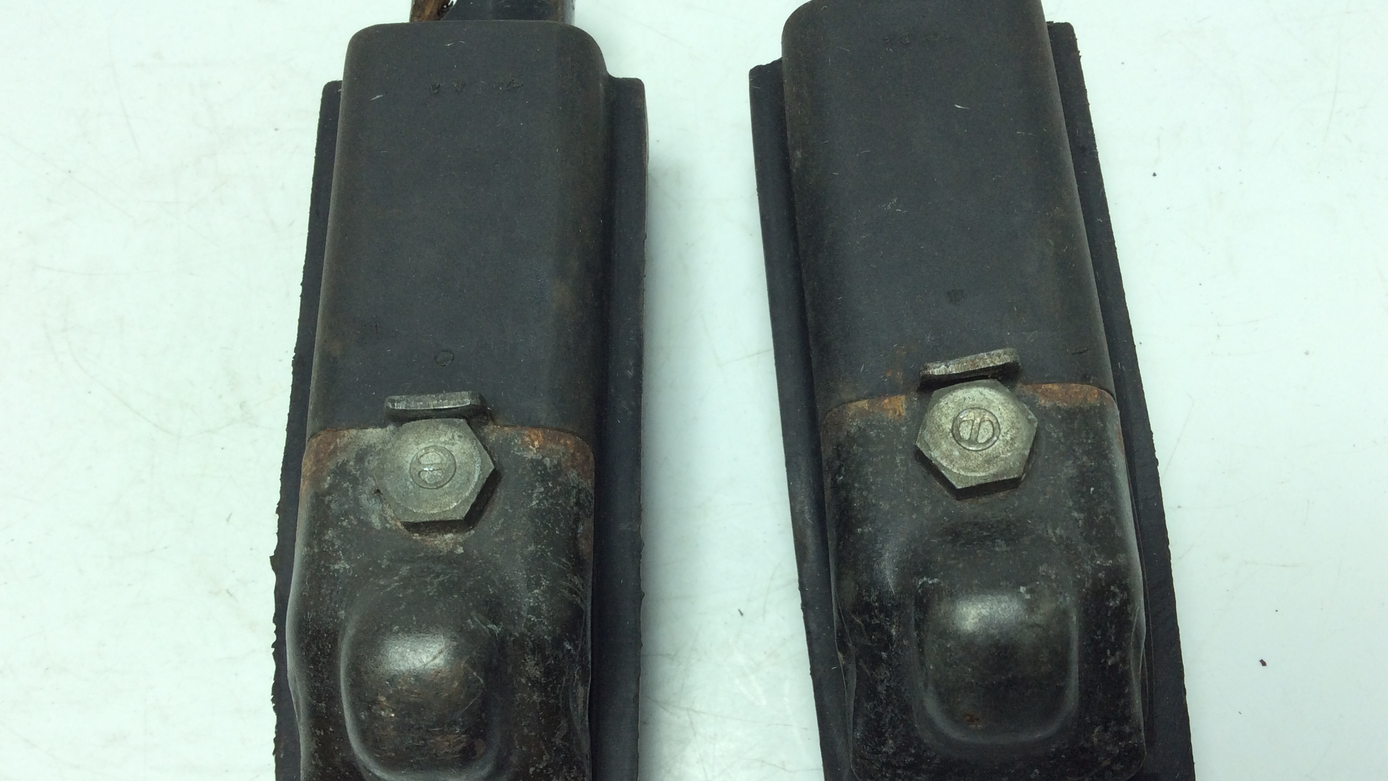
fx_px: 1288
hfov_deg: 56.6
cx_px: 691
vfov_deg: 33.7
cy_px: 429
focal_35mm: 35
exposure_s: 1/284
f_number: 2.4
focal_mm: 3.3
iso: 32
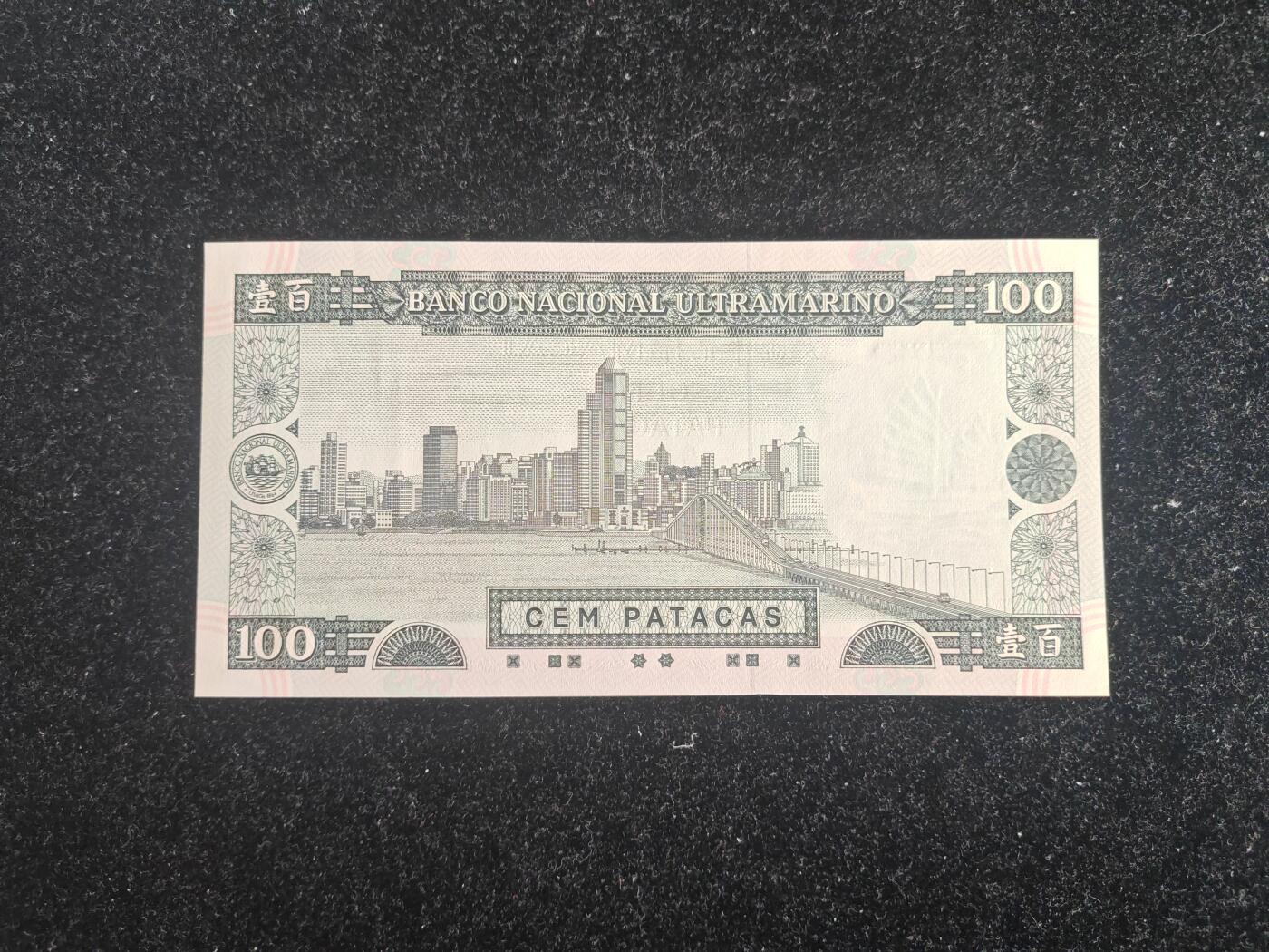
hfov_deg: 69.4
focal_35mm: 25
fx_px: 916
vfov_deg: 54.9
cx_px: 634
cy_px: 476
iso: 160
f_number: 1.9
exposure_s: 1/100
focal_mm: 5.3
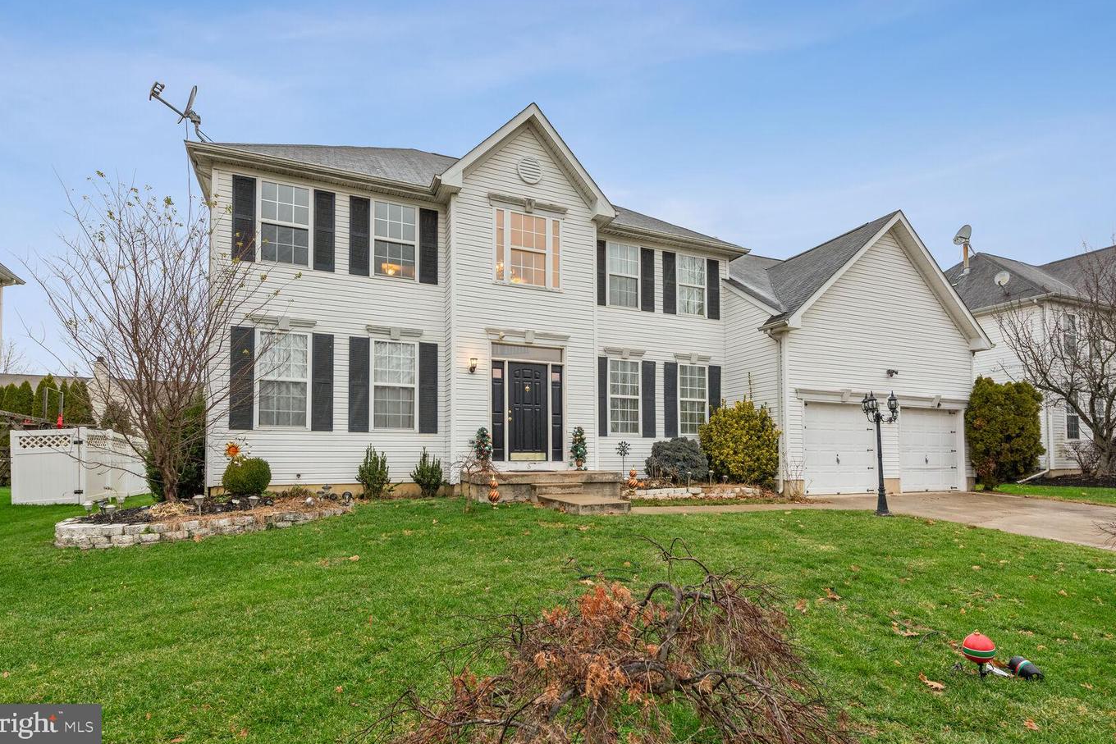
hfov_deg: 90.0
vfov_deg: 67.4
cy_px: 352
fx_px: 558
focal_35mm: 18
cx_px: 565
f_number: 8
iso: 500
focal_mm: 17
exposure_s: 1/80
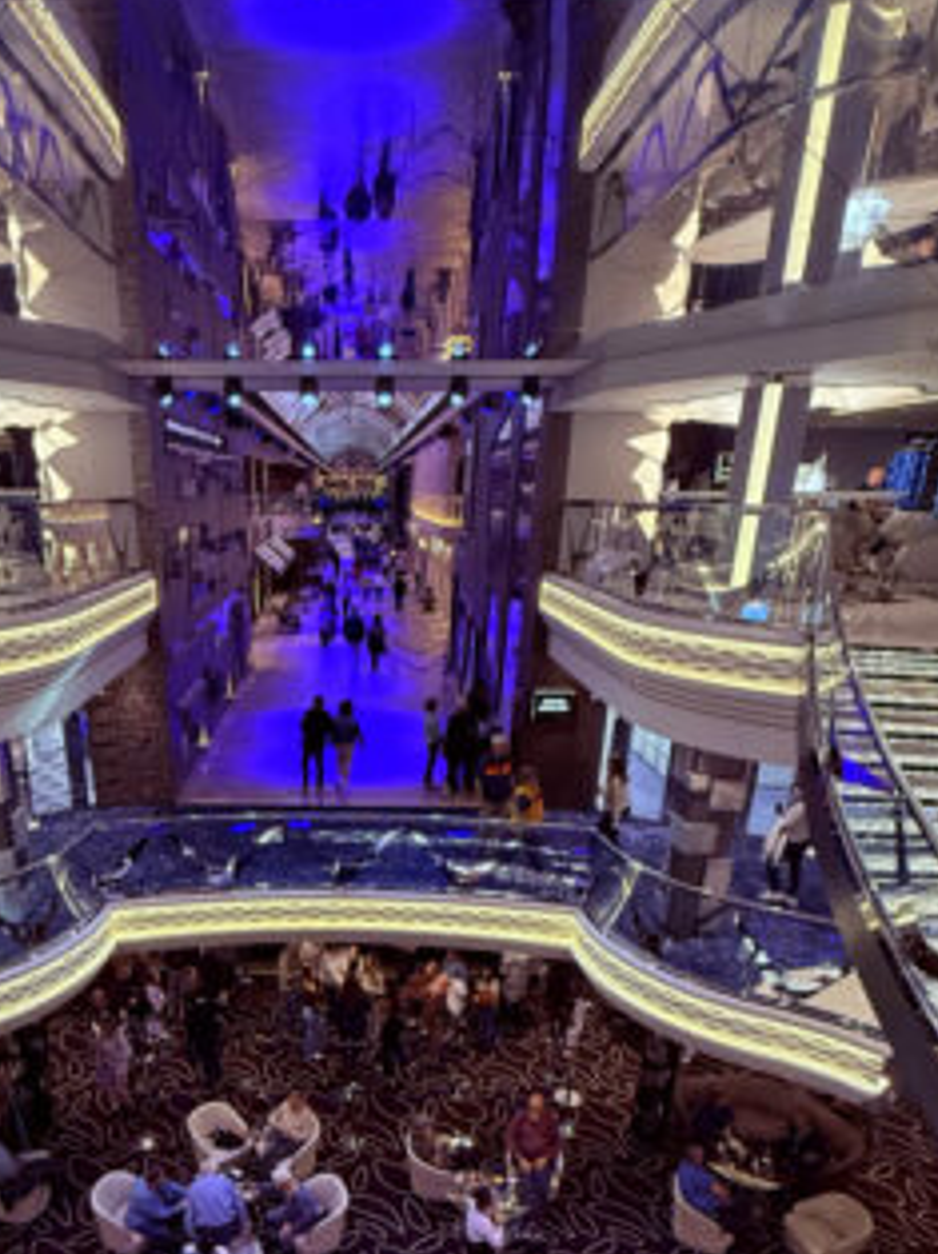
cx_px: 327
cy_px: 871
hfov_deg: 53.9
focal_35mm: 25
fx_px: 904
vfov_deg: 66.9
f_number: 2.2
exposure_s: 1/124
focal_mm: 2.22
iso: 640
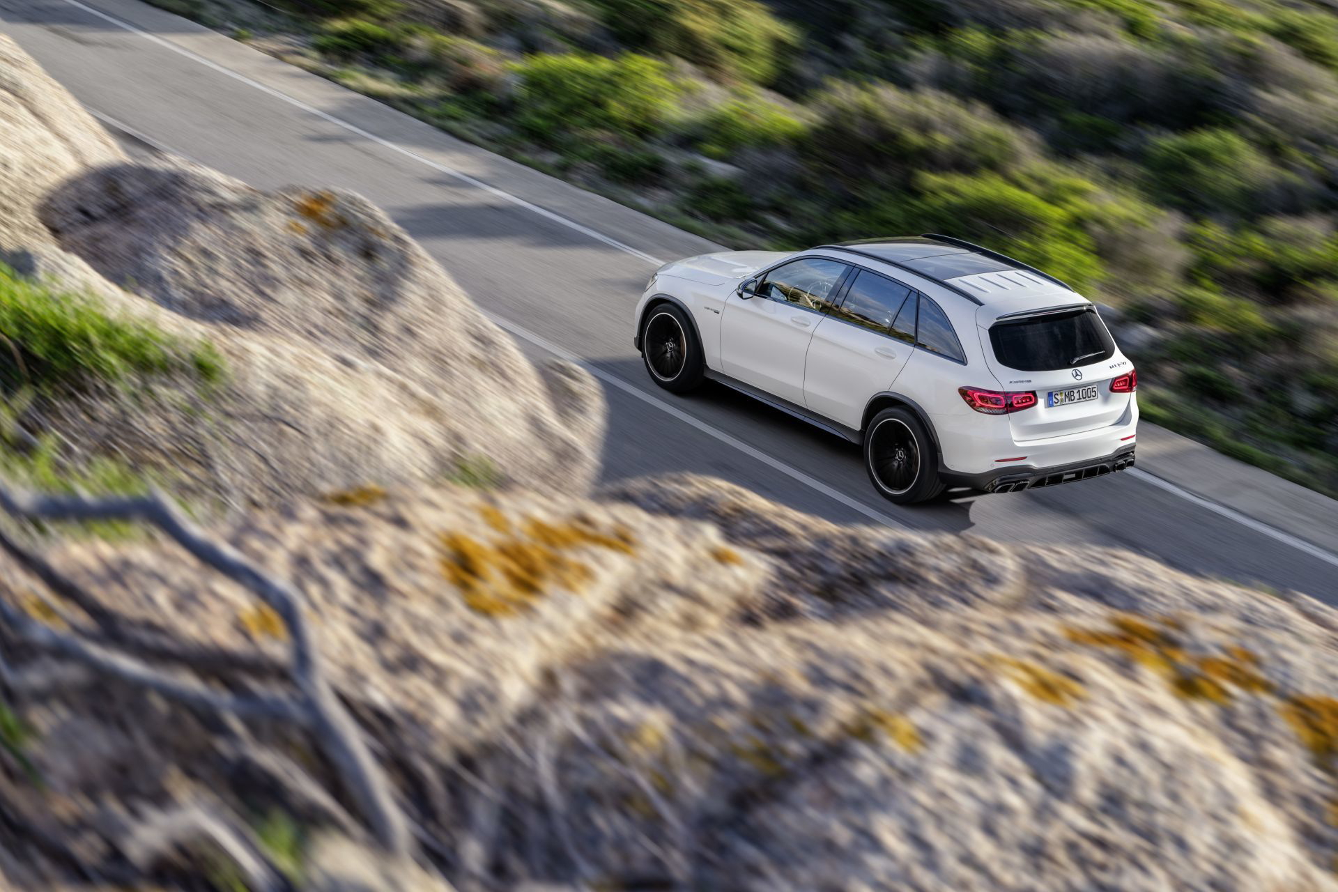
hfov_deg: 28.8
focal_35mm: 70
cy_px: 446
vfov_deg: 19.5
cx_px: 669
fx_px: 2601
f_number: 11
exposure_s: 1/30
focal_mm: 70
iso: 100
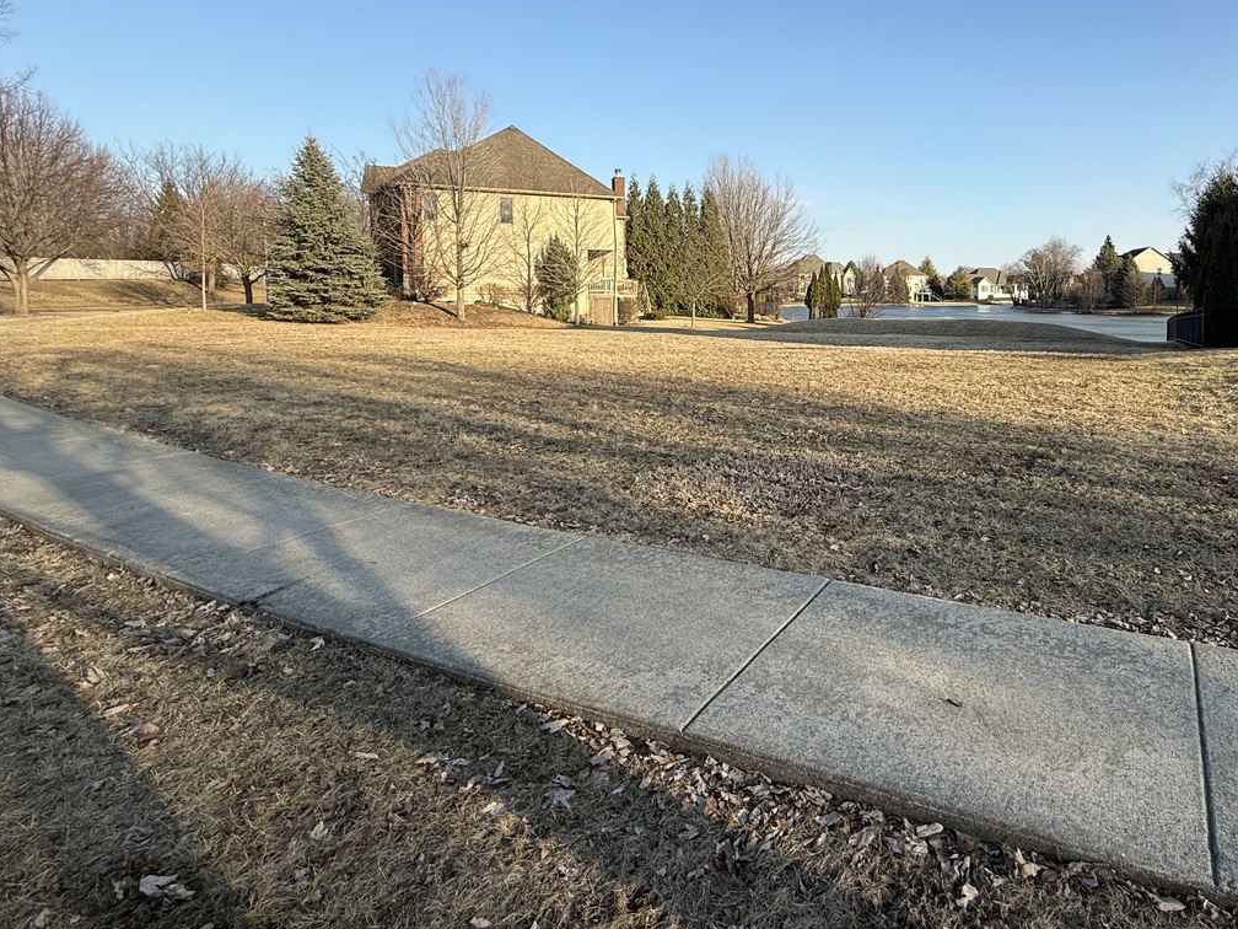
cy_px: 338
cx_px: 866
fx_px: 715
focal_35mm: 20
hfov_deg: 77.9
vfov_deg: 64.8
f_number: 2.2
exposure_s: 1/1033
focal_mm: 2.22
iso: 50
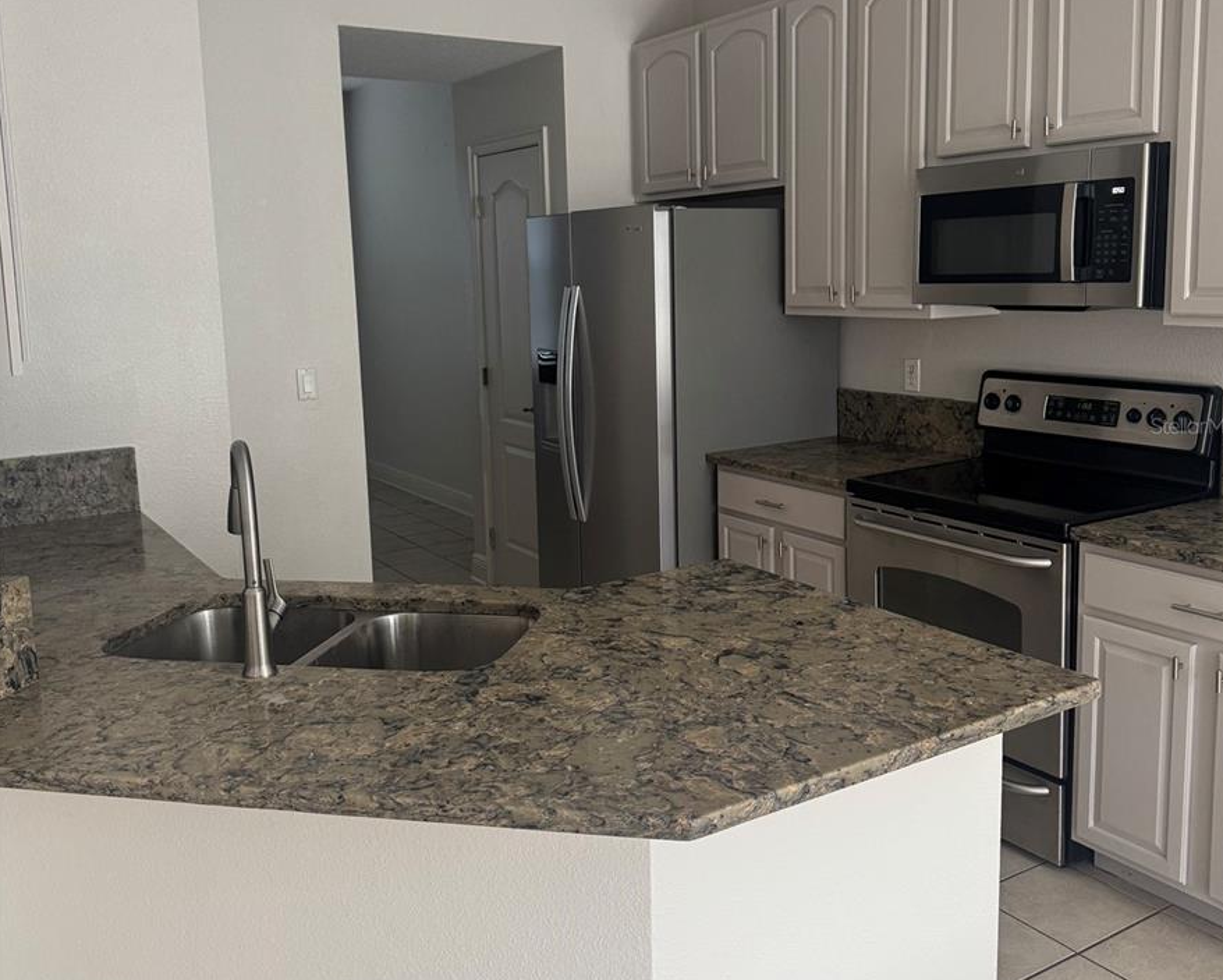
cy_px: 425
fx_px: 1159
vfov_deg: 45.7
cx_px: 623
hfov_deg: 55.6
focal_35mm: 32
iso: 250
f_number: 1.78
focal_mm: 6.76
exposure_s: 1/60
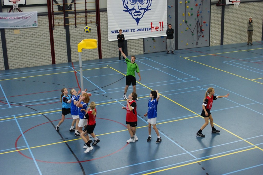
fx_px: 383
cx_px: 132
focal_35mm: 52
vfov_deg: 25.7
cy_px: 88
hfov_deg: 37.9
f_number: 3.5
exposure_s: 1/160
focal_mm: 35
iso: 800
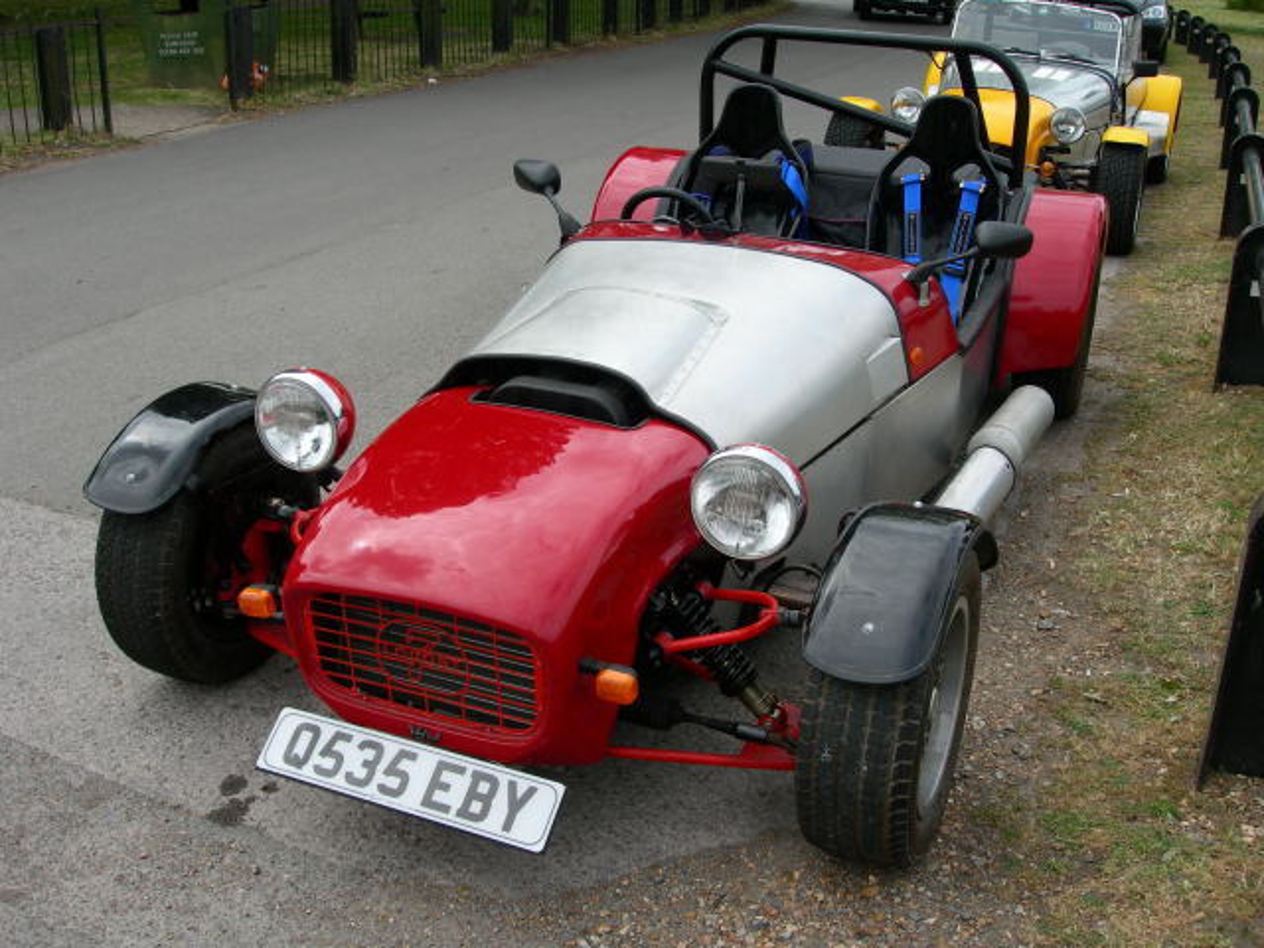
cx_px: 632
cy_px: 474
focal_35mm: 38
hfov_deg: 49.0
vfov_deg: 37.7
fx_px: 1388
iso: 50
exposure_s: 1/325
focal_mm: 7.8
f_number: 4.8
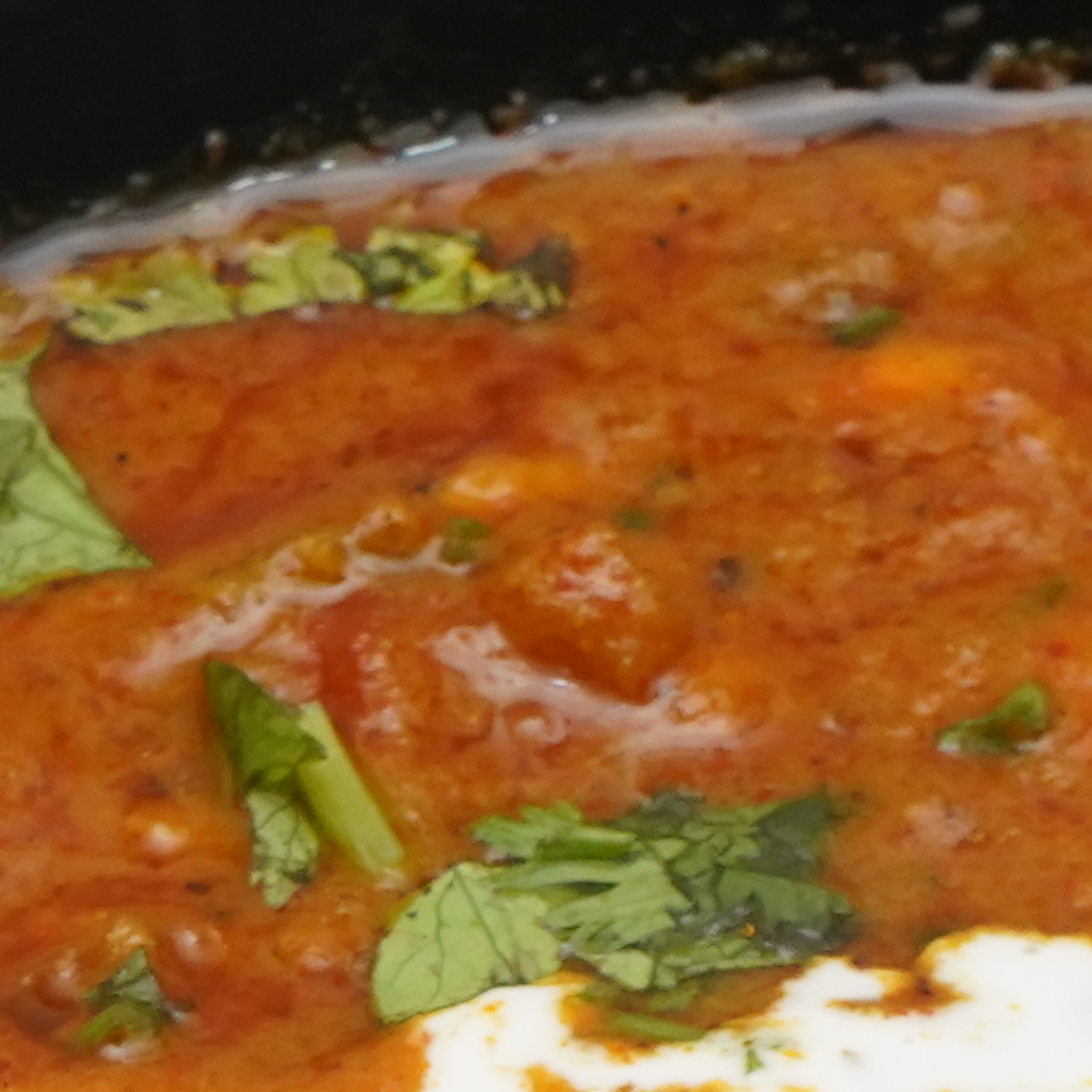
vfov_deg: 6.7
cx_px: 889
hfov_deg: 6.9
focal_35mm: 255
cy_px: 1954
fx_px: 9101
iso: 1600
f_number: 13
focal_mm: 42
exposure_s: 1/100
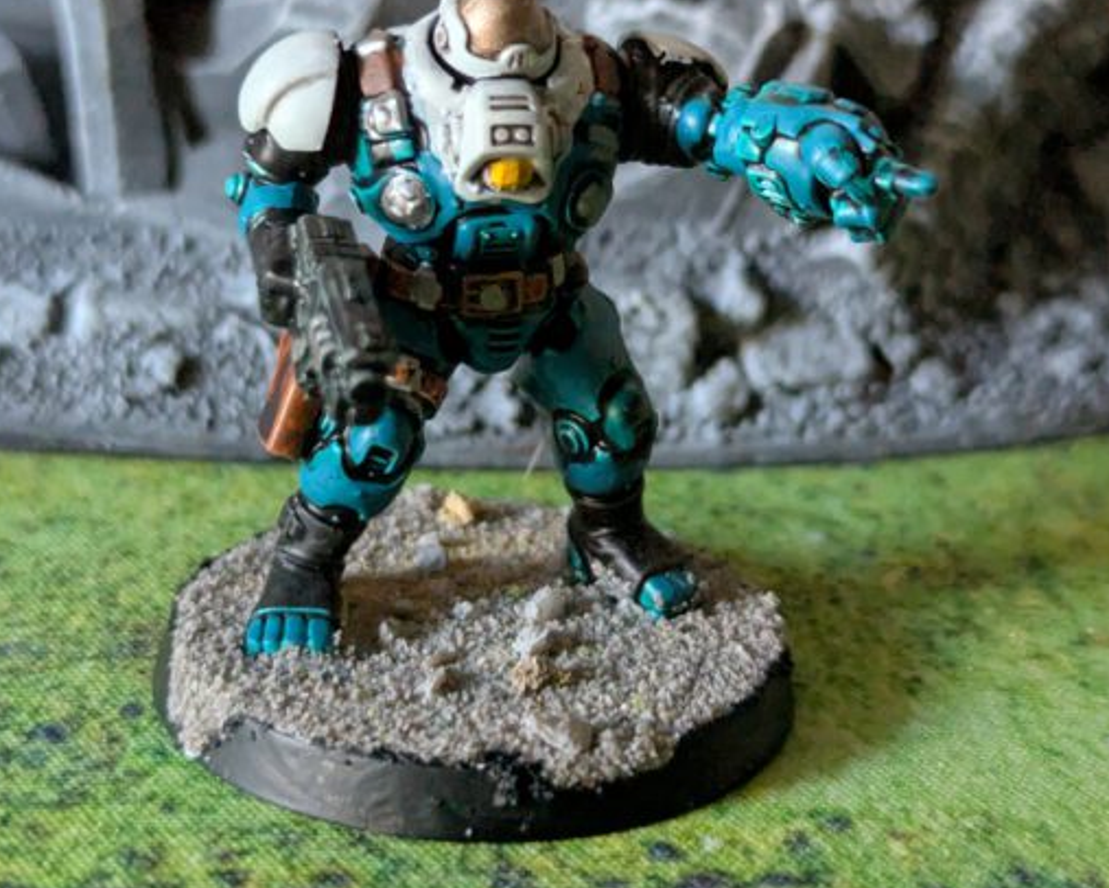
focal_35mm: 71
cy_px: 324
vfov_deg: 21.5
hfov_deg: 26.7
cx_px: 466
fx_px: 2331
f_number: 1.85
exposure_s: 1/62.7
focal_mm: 6.81
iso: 1069
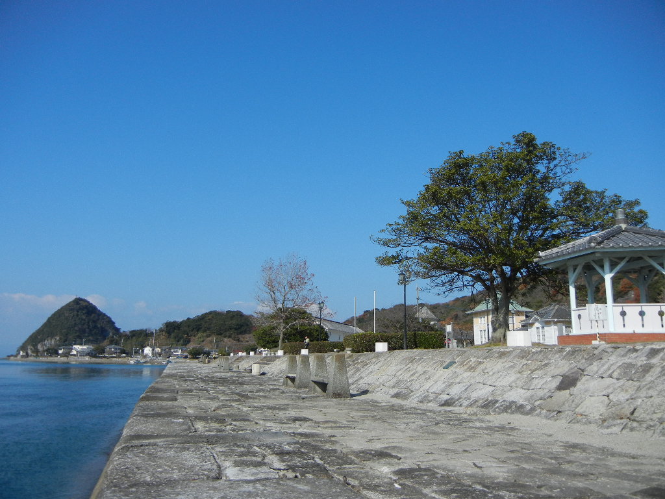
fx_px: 576
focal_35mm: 30
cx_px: 332
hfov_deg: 60.0
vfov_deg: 46.8
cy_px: 250
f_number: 7
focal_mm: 5.4
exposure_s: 1/623
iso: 160
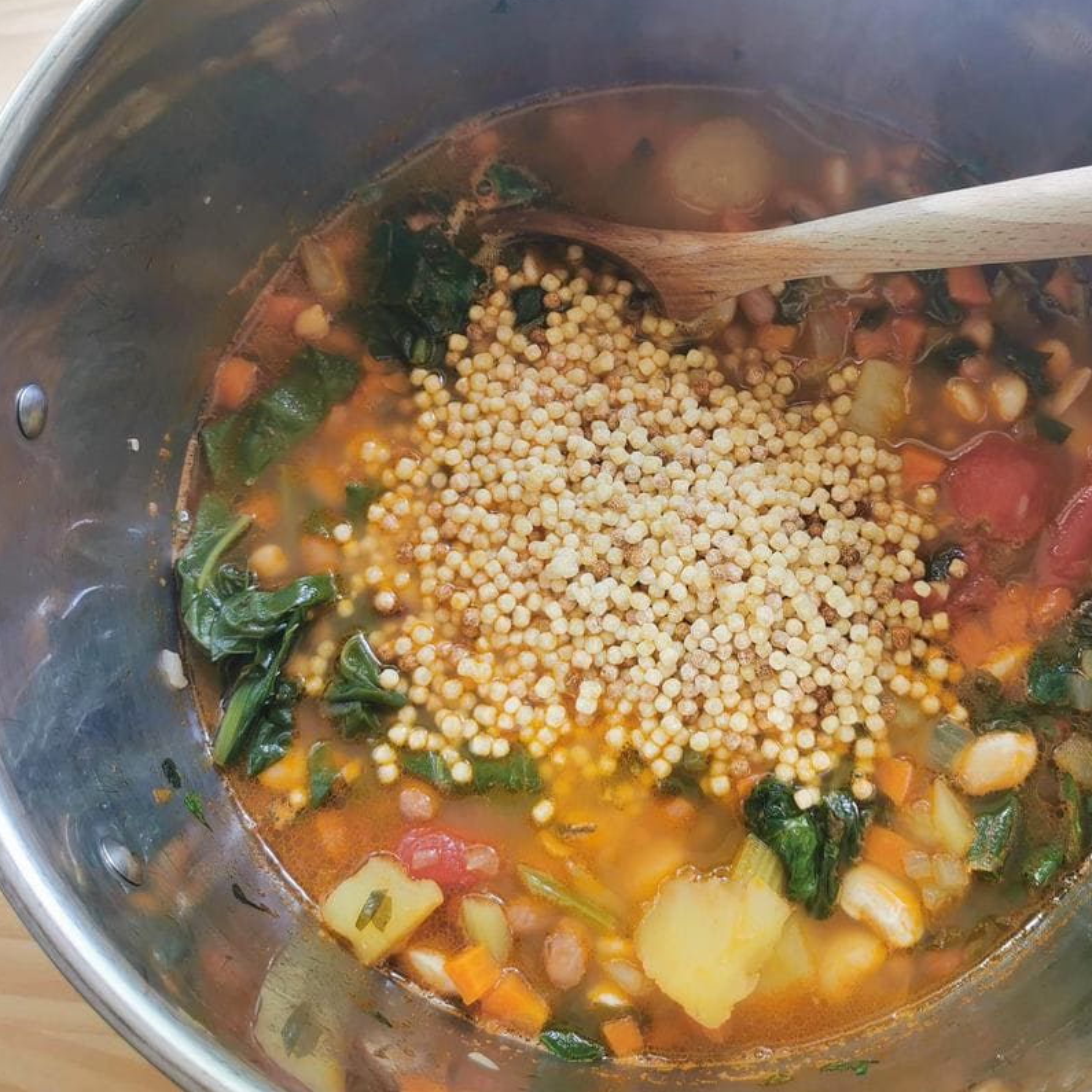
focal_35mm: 36
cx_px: 621
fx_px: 1285
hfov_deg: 45.9
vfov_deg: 46.0
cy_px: 490
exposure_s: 1/105
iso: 50
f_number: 1.6
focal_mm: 5.56
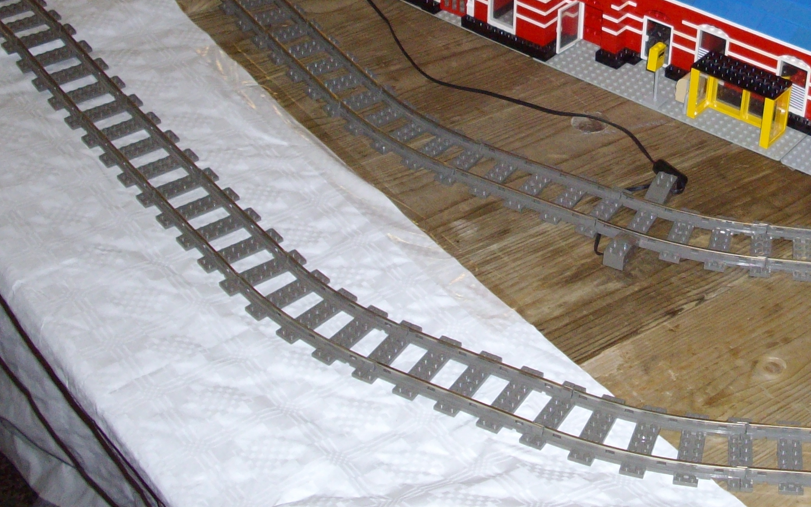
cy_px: 36
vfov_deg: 18.0
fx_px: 1569
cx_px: 669
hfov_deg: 28.3
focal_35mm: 71
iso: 160
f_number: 2.8
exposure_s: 1/50
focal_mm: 6.2
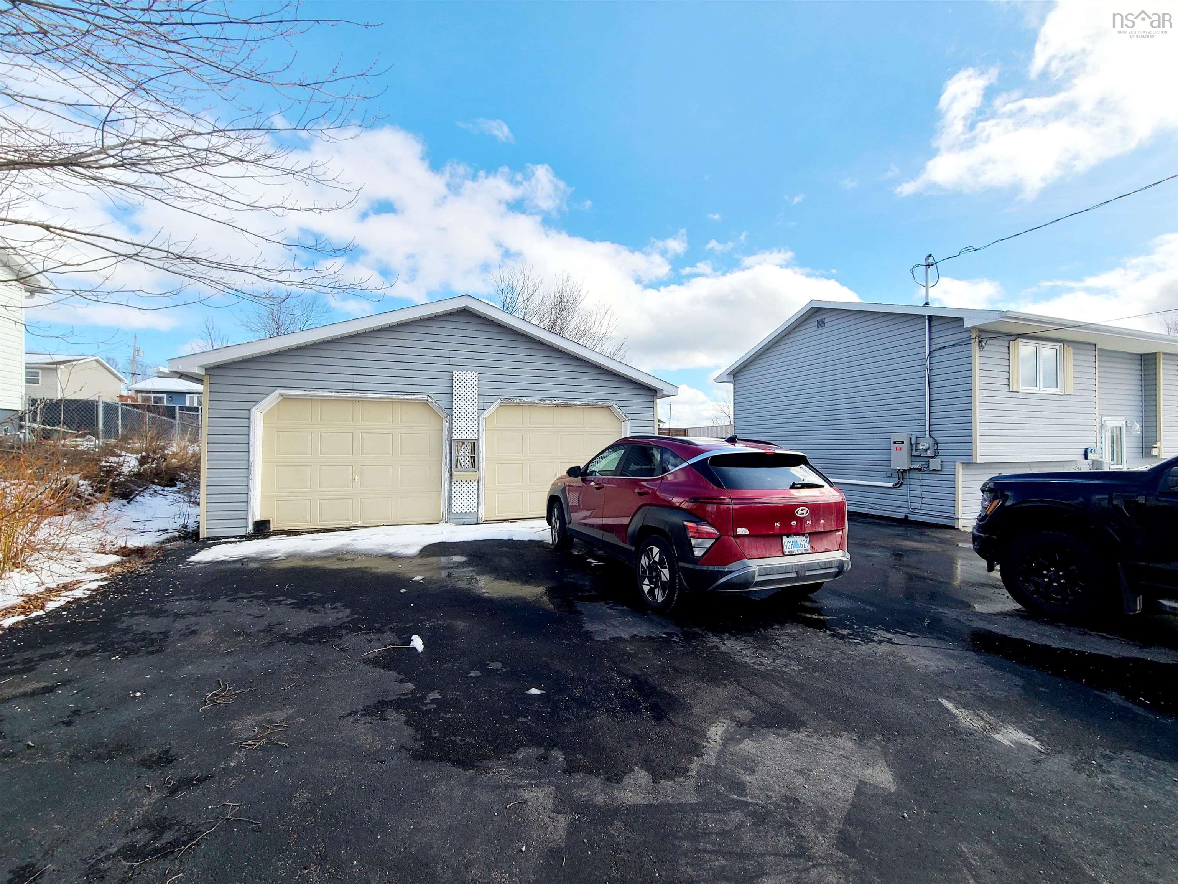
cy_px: 442
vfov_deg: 89.9
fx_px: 442
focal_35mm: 13
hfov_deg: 106.2
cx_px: 589
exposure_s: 1/1667
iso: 50
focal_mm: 2.2
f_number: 2.2
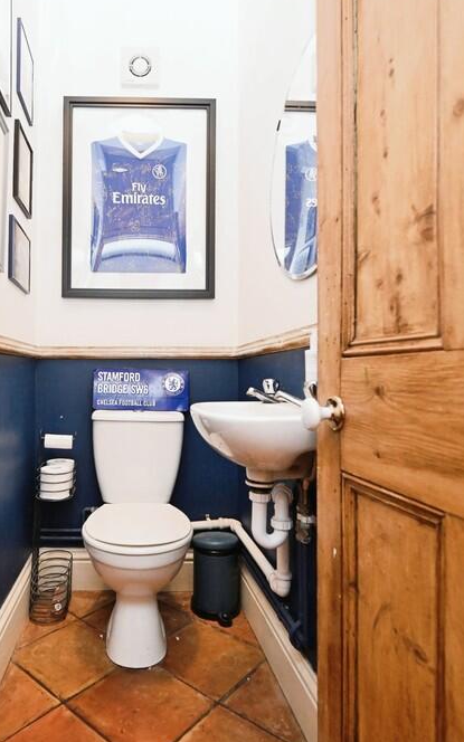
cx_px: 140
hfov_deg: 53.5
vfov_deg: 79.6
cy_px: 366
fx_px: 445
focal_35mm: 22
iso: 4000
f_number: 4
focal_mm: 14
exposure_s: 1/60
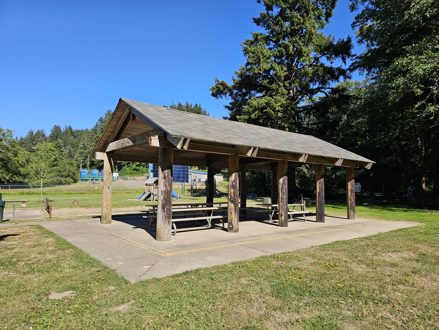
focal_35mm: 23
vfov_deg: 58.9
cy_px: 165
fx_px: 292
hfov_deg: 73.9
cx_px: 220
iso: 10
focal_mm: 6.3
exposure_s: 1/614
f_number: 1.7
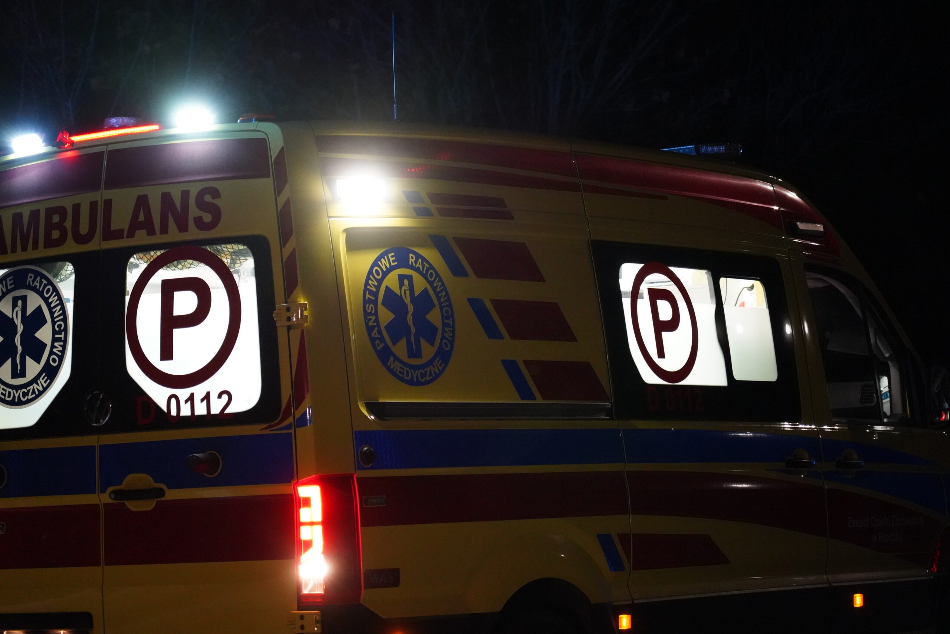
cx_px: 475
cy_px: 317
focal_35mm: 105
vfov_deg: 13.0
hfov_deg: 19.5
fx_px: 2771
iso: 12800
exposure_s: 1/160
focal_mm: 105
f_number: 4
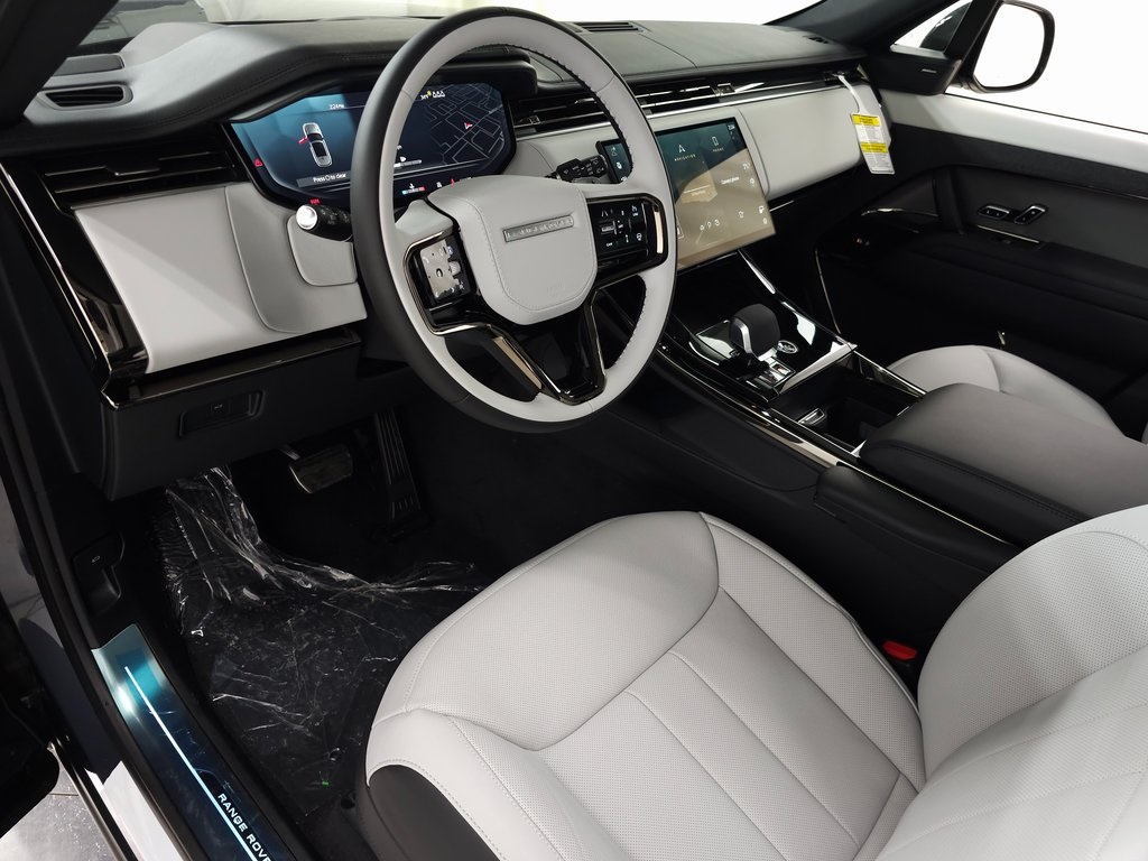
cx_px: 574
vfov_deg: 58.9
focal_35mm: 23
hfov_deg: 73.9
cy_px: 430
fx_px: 763
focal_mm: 6.3
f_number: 1.7
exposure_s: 1/60
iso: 160
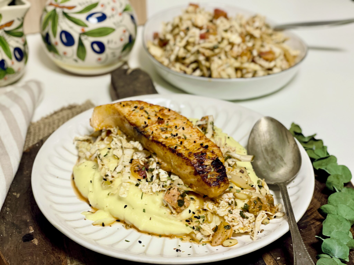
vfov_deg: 22.9
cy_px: 132
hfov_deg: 30.3
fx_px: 654
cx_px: 177
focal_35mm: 64
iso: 125
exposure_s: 1/33
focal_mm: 7.5
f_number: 2.2
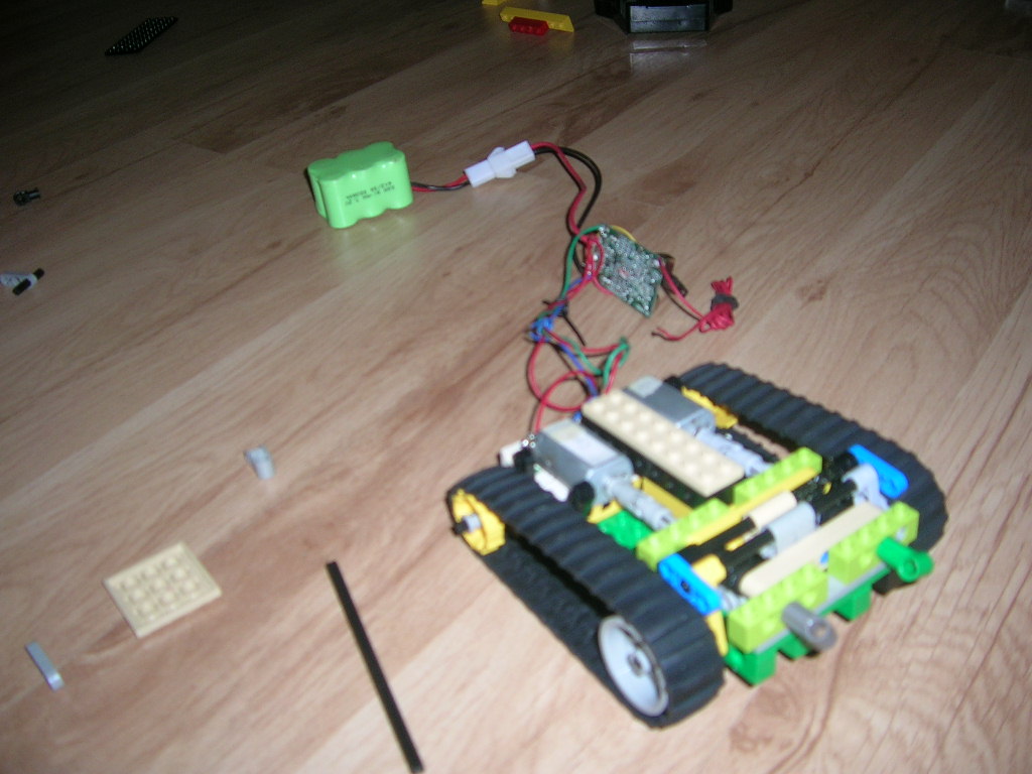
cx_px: 516
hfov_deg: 52.6
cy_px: 387
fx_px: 1043
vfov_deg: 40.7
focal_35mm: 35
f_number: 2.8
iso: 50
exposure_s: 1/60.1
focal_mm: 5.4
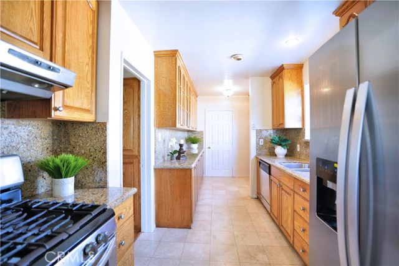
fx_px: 177
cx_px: 200
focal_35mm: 16
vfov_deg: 73.7
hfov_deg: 96.8
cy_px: 133
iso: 320
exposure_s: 1/30
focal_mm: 16
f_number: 2.8
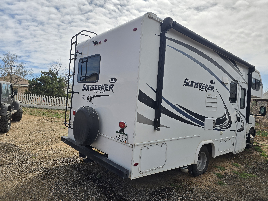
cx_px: 134
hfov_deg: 73.9
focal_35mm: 23
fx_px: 178
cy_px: 100
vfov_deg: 58.9
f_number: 1.7
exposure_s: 1/1120
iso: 12
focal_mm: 6.3
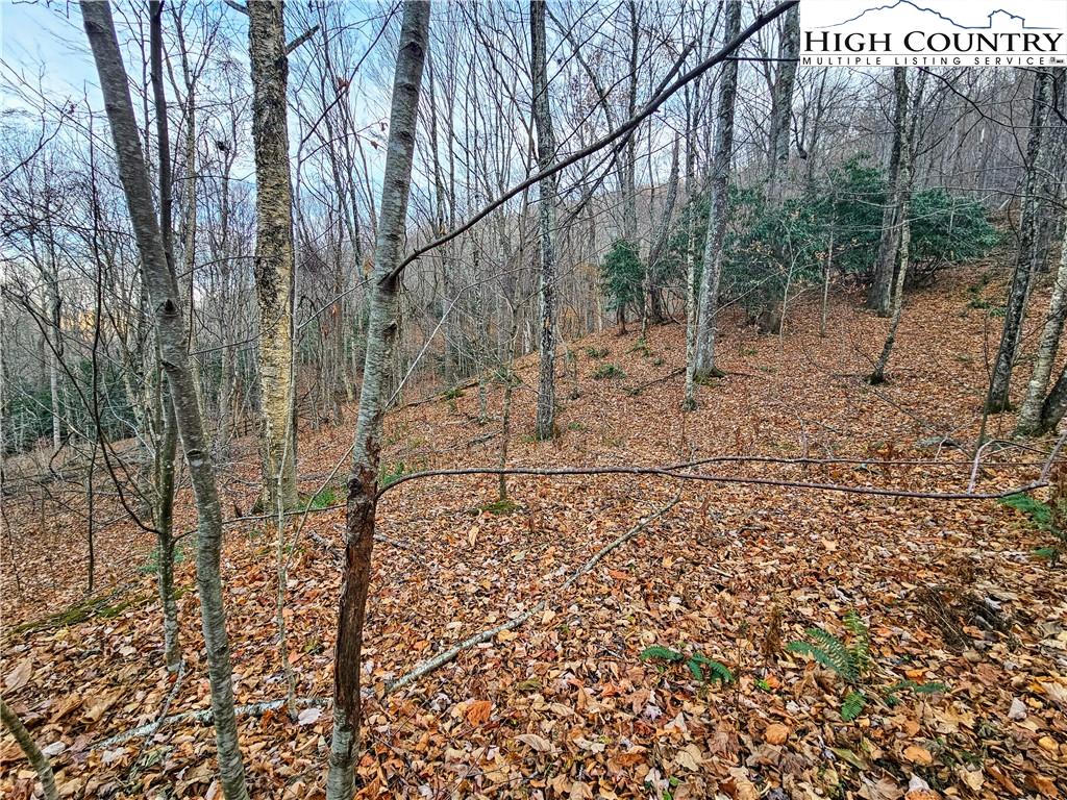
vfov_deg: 89.9
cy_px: 400
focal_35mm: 13
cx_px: 534
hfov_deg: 106.2
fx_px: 401
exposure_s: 1/243
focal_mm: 2.2
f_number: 2.2
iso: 64
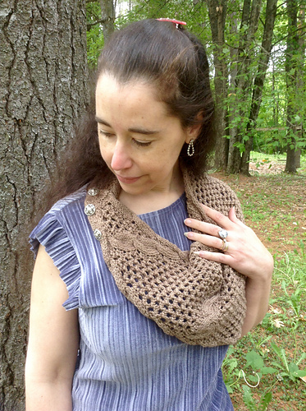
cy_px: 206
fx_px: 390
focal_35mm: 33
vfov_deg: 55.4
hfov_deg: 42.8
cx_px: 153
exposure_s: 1/40
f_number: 2.4
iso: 40
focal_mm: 3.3
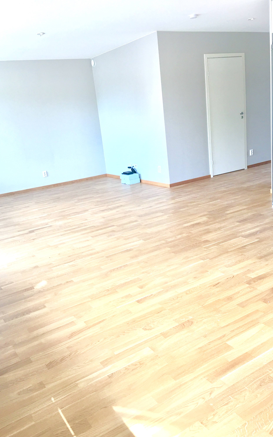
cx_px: 140
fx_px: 369
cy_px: 220
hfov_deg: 40.6
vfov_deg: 61.2
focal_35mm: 31
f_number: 2.2
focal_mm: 4.15
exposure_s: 1/33
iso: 25
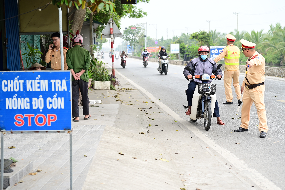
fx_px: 499
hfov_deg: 31.9
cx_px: 142
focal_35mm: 63
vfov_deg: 21.6
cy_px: 95
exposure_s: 1/200
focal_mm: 63
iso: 160
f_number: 4
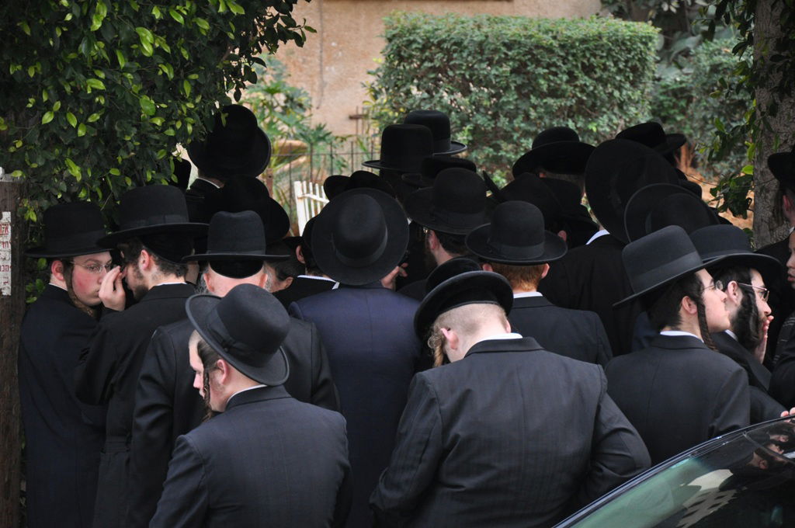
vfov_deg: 8.7
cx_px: 398
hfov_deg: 13.1
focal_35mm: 158
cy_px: 264
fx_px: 3474
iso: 800
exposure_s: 1/60
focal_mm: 105
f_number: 5.6
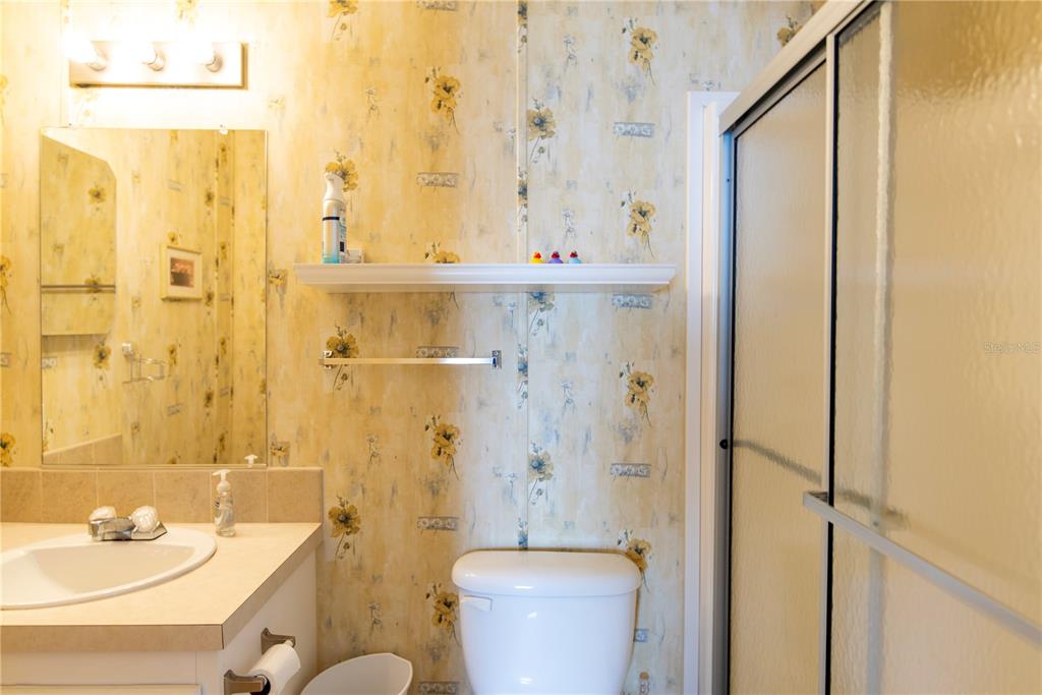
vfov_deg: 61.9
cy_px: 348
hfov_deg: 84.0
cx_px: 521
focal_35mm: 20
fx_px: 579
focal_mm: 20
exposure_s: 1/13
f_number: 2.8
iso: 100
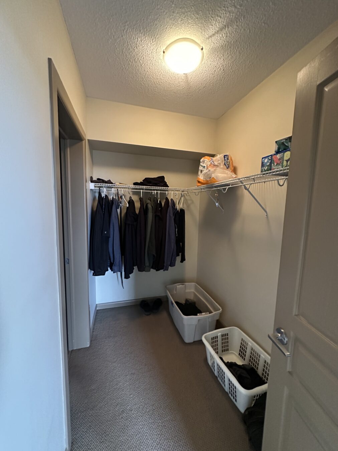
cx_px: 169
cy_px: 226
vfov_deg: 102.1
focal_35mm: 14
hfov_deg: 85.7
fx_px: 182
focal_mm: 2.22
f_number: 2.2
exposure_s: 1/60
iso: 1000
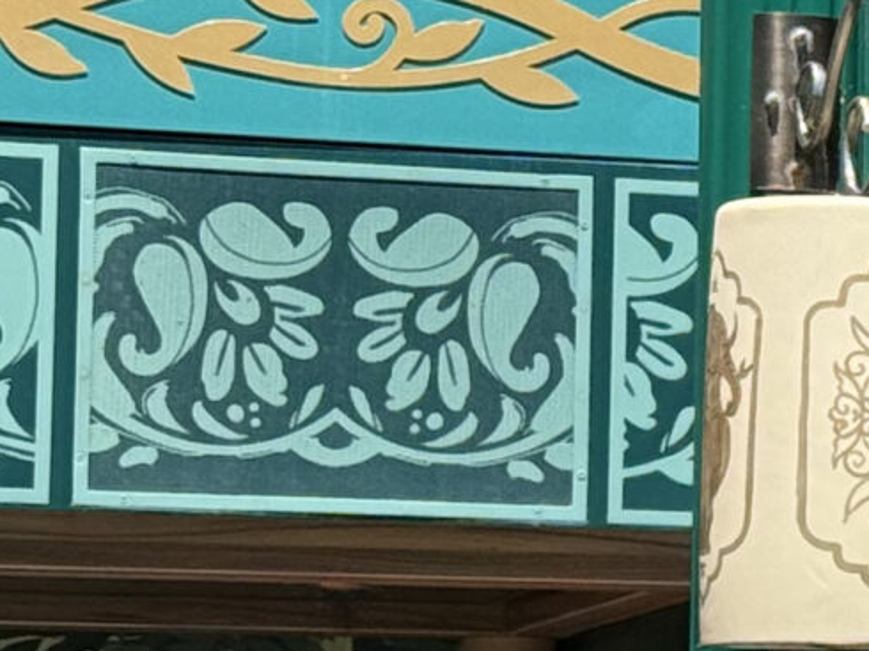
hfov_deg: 7.4
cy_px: 562
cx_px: 2064
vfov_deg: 5.9
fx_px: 6298
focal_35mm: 251
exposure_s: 1/2033
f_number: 1.78
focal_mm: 6.76
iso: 100
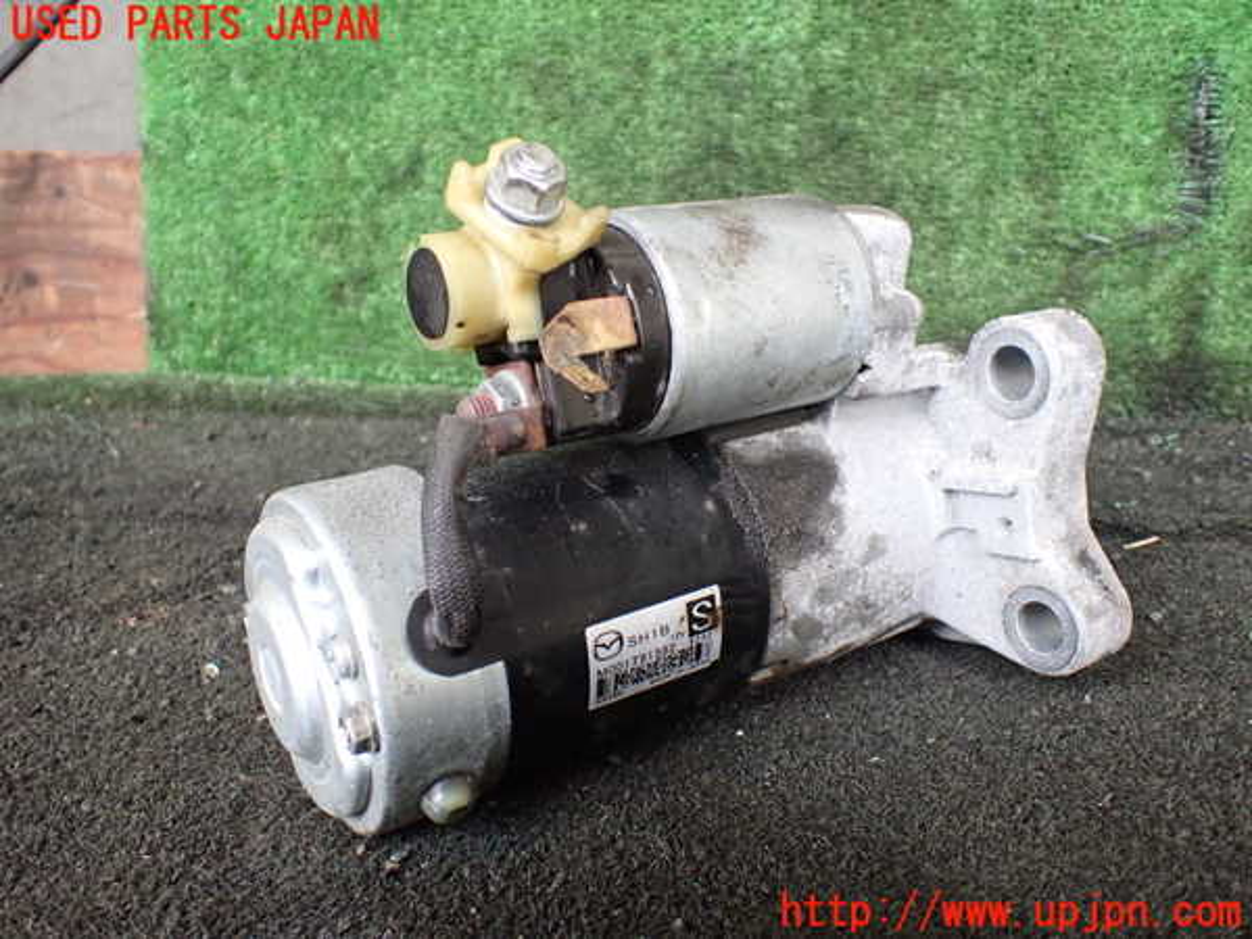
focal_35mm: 30
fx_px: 1085
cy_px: 470
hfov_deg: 60.0
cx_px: 626
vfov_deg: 46.8
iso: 800
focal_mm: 5.4
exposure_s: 1/100
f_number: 2.3
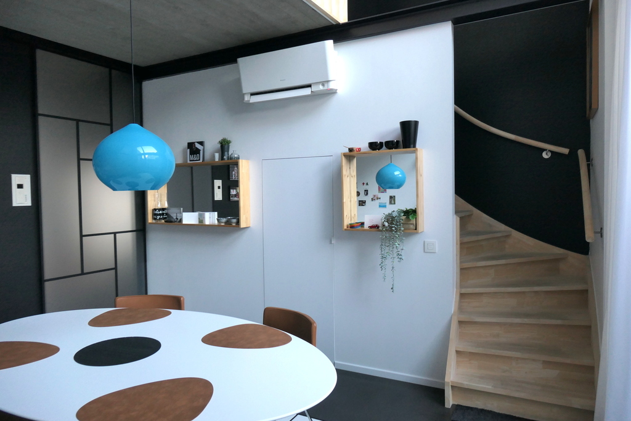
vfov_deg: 53.1
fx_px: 421
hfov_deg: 73.7
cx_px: 316
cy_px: 210
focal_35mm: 24
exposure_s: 1/60
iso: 400
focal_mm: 8.8
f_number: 3.3
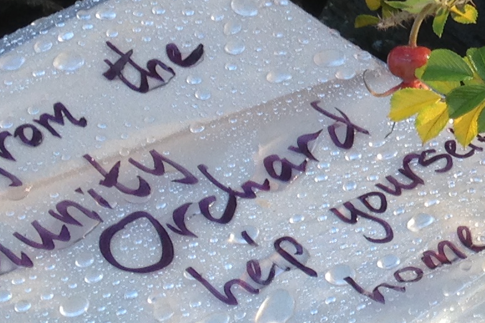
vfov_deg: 9.5
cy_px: 35
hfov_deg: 13.7
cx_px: 620
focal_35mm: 144
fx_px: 1940
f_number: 2.4
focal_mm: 4.12
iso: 50
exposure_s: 1/173
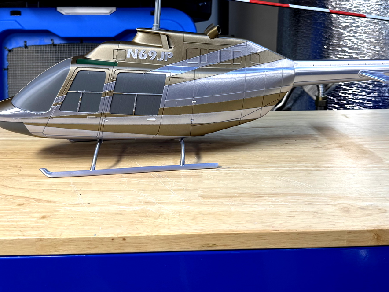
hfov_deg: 48.9
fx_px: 427
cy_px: 93
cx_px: 218
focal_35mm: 38
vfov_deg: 37.2
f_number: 1.78
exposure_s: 1/120
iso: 80
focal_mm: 6.76
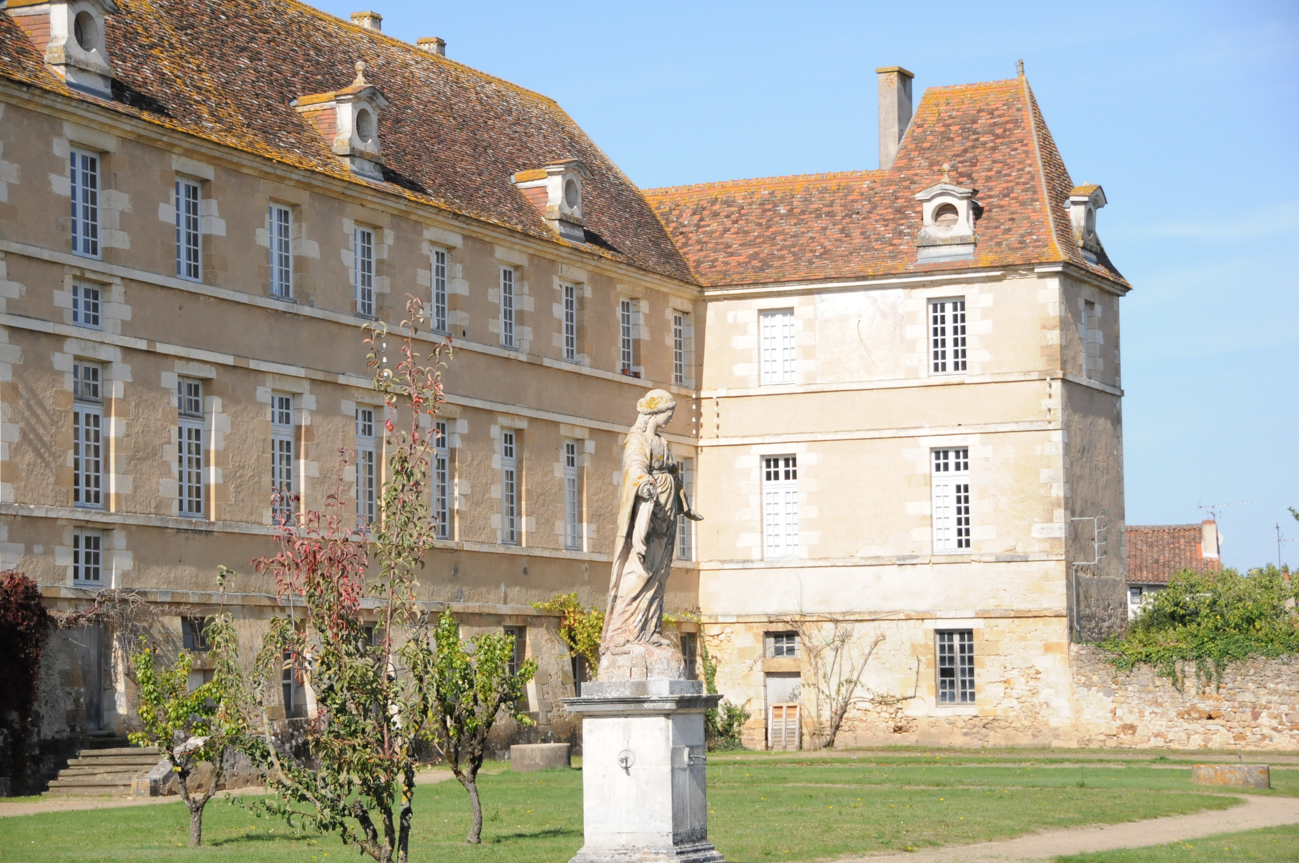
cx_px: 650
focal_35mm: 90
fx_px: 3244
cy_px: 432
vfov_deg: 15.2
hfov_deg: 22.6
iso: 800
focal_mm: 60
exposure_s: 1/4000
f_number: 5.6
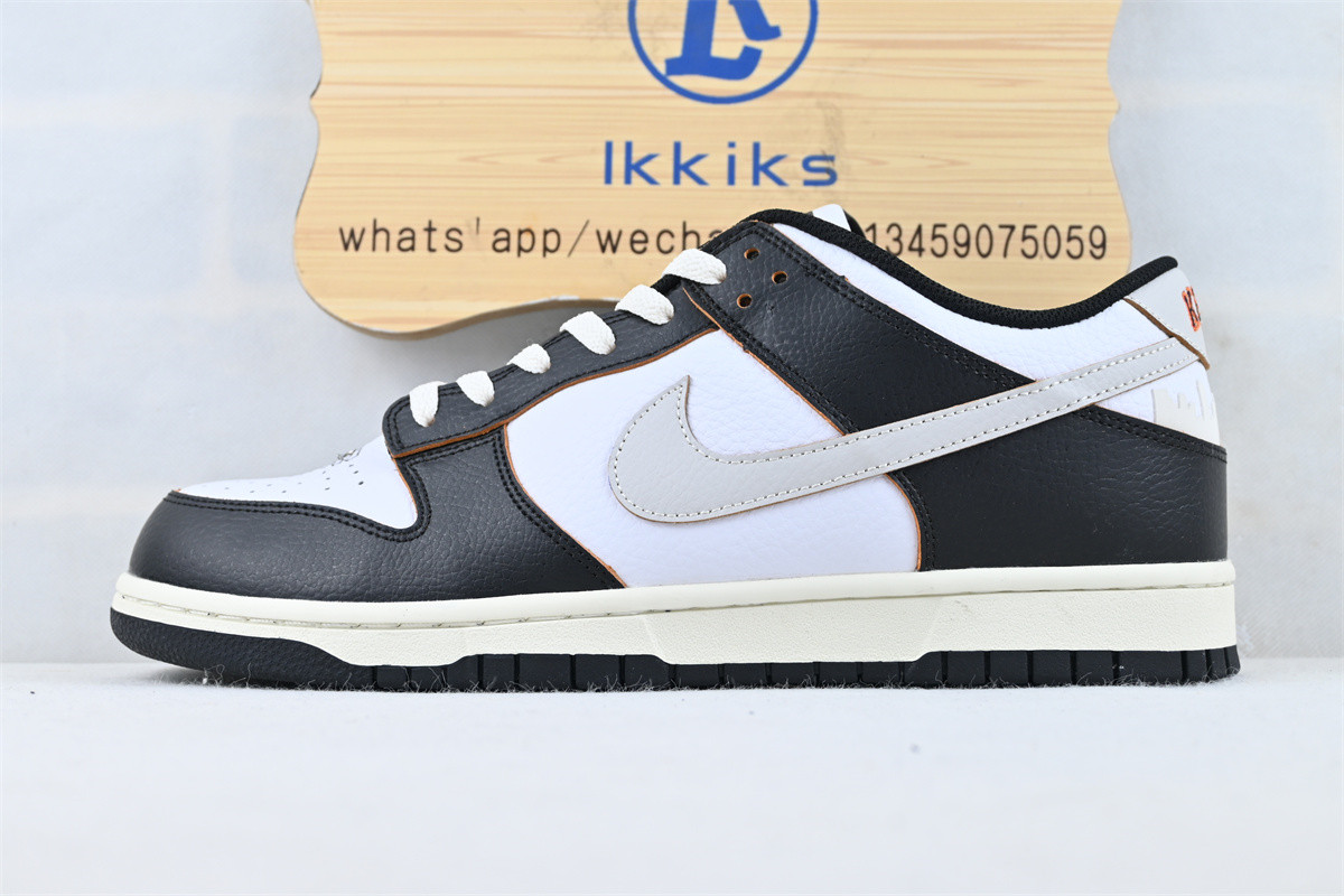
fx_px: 1764
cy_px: 448
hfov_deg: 41.7
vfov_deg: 28.5
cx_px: 672
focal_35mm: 47
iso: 100
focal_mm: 31.5
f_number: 5
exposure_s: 1/40
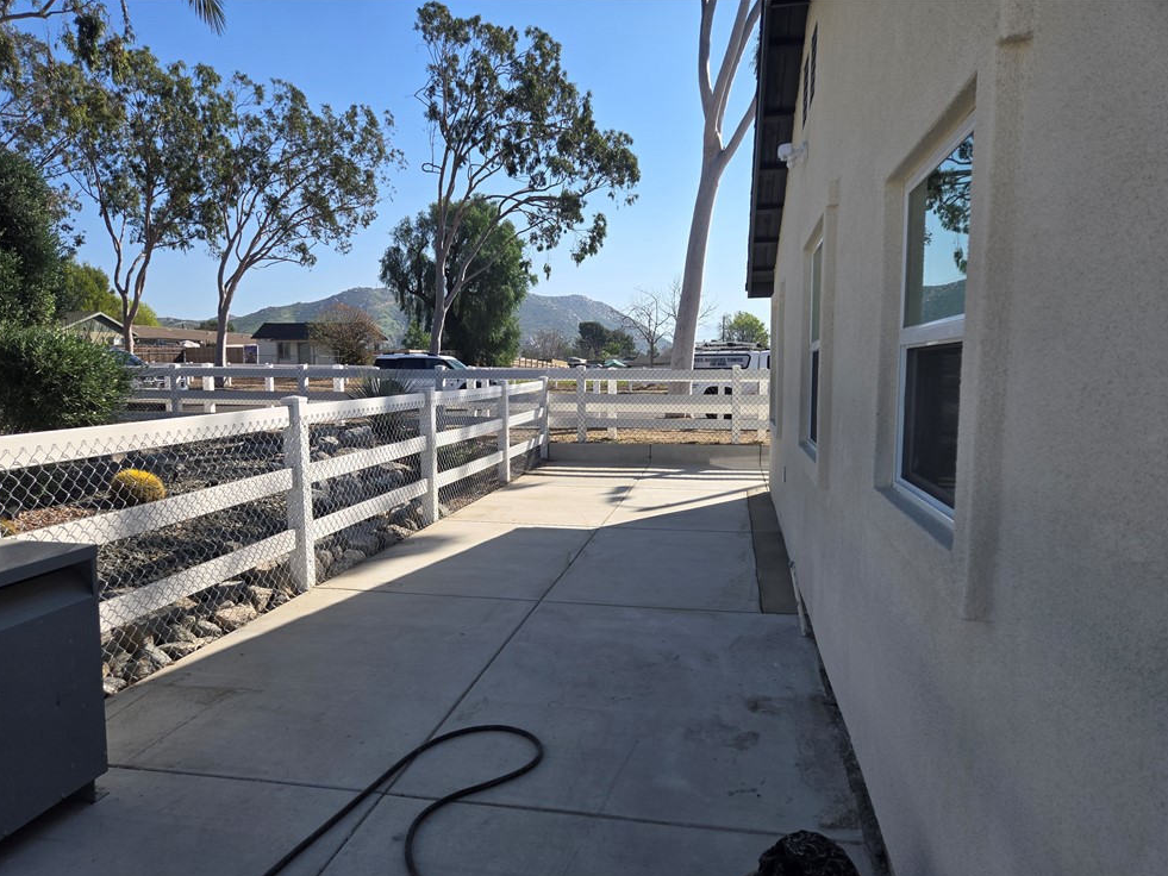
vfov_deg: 56.8
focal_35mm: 24
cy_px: 453
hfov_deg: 71.6
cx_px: 576
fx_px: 810
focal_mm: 5.4
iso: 25
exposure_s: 1/1614
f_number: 1.8
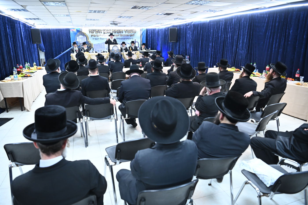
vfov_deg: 53.1
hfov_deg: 73.8
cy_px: 102
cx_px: 154
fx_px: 205
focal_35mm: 24
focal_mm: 24
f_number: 3.5
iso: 2500
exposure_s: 1/125
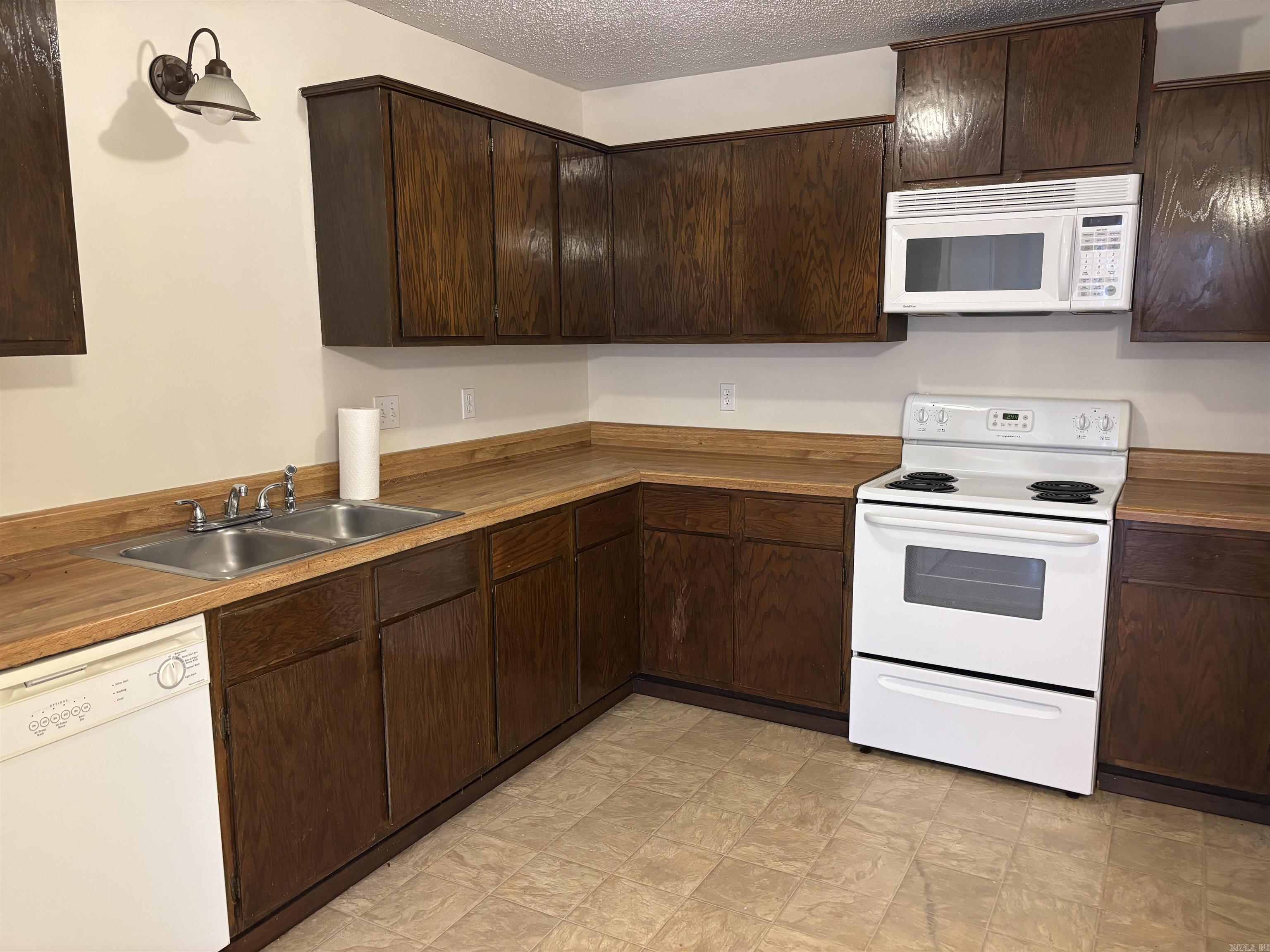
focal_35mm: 26
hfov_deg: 67.3
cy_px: 476
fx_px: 954
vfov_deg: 53.1
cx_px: 635
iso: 250
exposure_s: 1/60
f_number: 1.6
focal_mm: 5.96
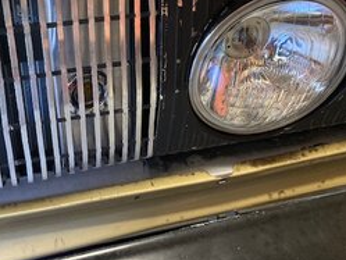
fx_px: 450
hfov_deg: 41.2
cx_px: 99
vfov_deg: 31.6
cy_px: 64
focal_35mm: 45
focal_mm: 3.99
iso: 320
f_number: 1.8
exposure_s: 1/40
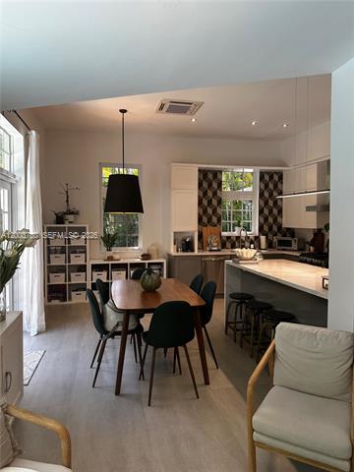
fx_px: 327
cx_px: 177
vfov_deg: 71.6
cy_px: 236
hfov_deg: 56.8
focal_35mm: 24
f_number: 1.78
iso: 100
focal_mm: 6.86
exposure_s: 1/120
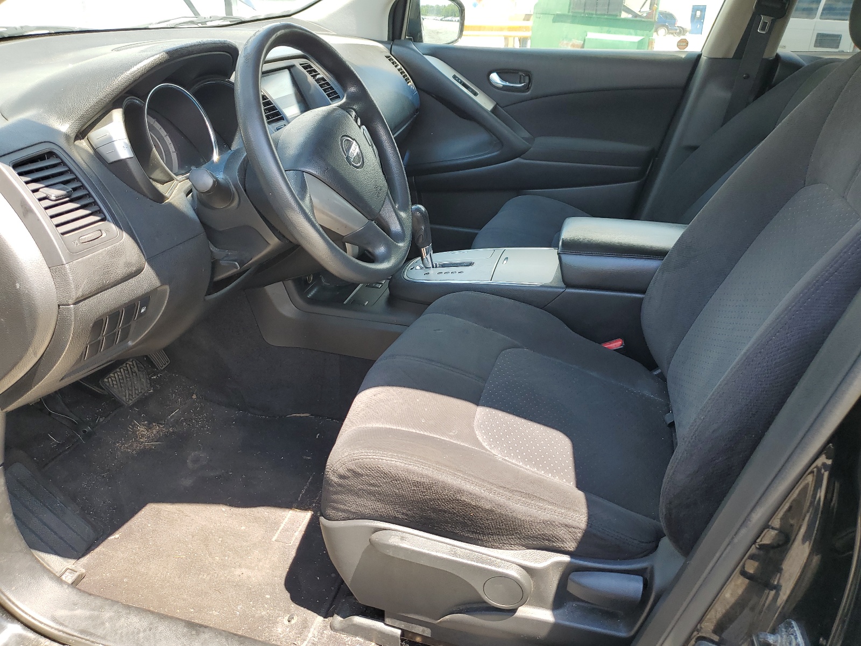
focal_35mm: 26
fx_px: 647
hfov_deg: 67.3
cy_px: 323
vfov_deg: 53.1
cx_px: 430
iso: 50
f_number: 1.5
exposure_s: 1/294
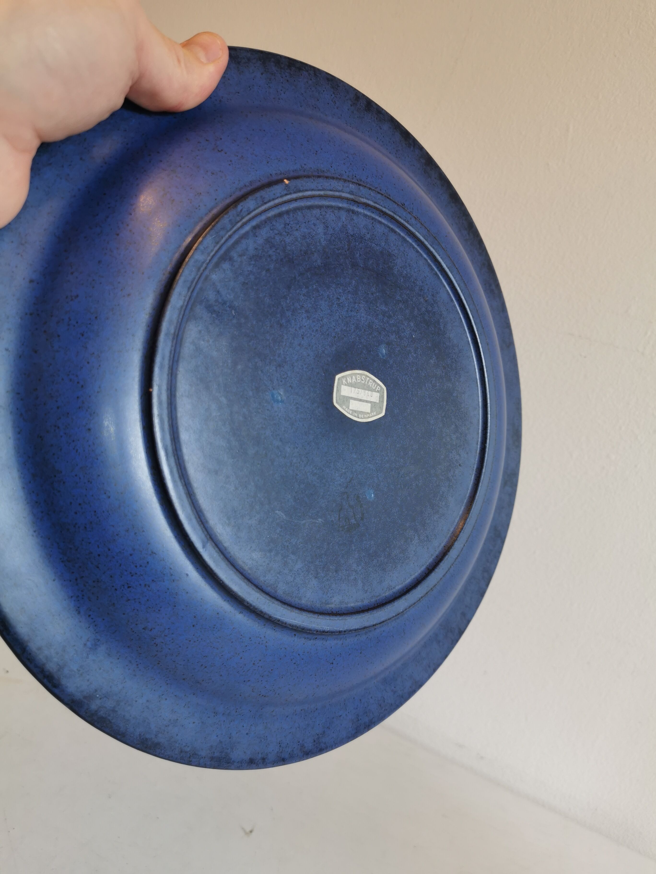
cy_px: 437
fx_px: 682
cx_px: 328
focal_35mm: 27
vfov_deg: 65.3
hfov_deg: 51.4
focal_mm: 5.56
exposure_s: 1/186
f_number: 1.6
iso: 50
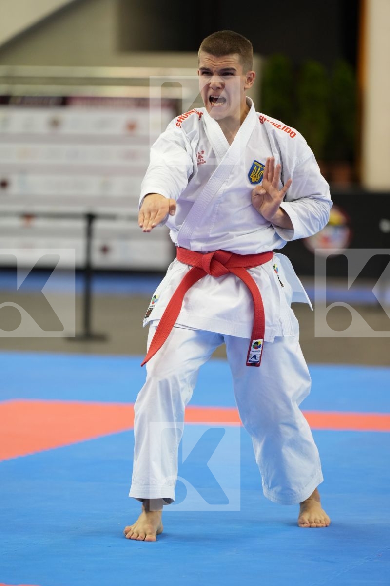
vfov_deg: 10.4
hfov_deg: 7.0
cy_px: 293
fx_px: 3201
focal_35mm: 197
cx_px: 195
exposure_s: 1/500
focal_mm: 197
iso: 1600
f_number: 2.8
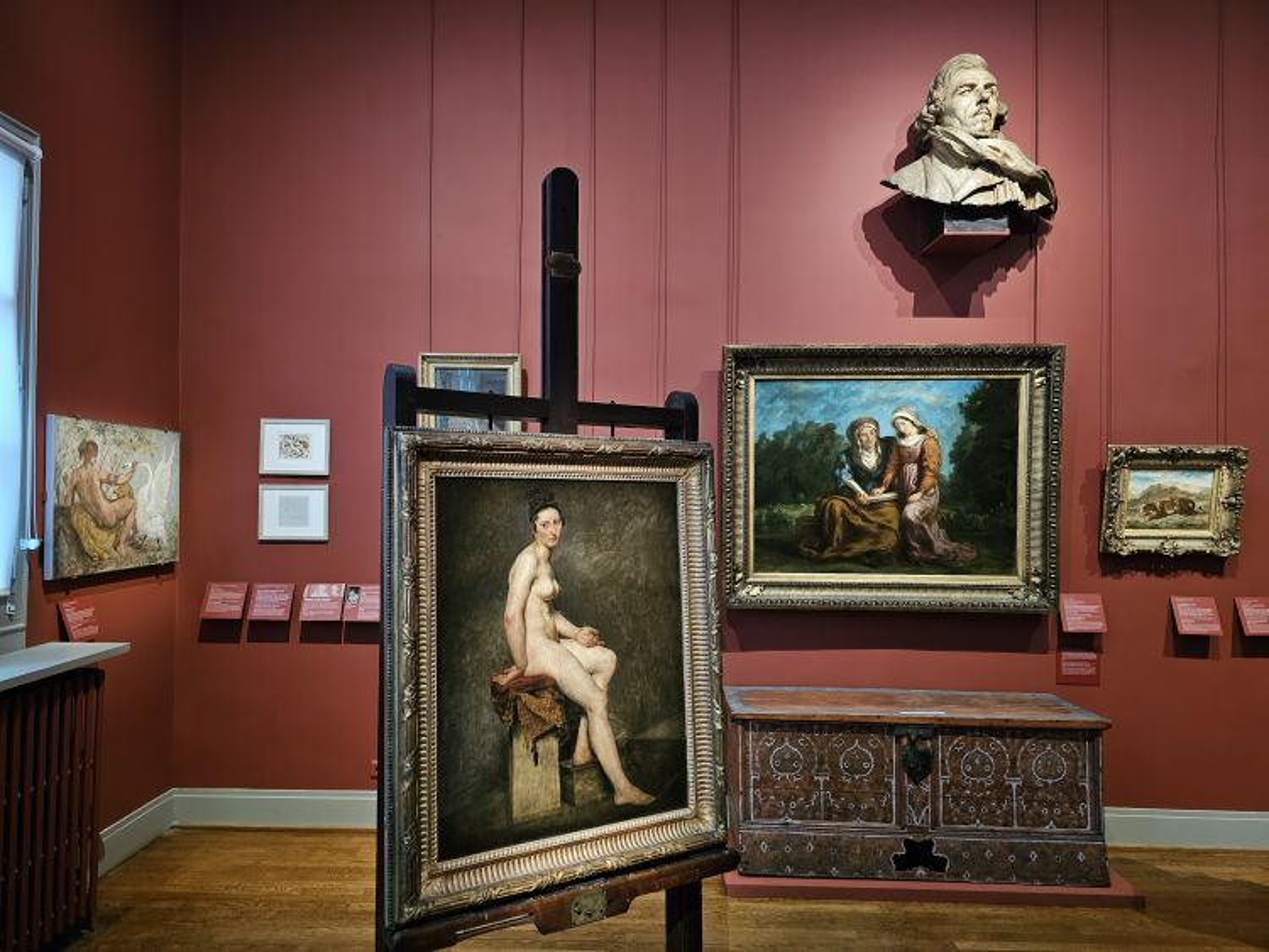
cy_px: 476
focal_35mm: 23
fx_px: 843
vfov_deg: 58.9
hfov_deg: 73.9
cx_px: 634
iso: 1000
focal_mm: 6.3
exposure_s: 1/24
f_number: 1.7
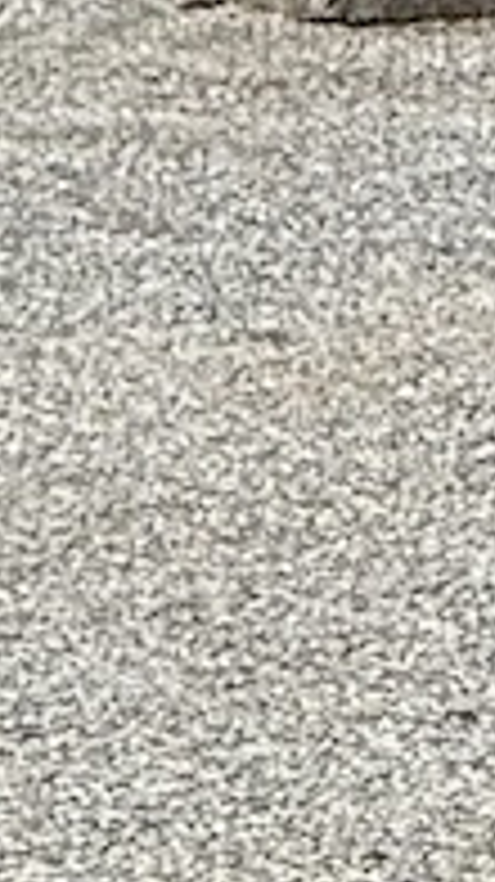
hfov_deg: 1.3
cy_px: -2066
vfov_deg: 2.2
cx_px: 2354
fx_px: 22416
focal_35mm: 959
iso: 50
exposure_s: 1/1048
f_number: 2.8
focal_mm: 15.66
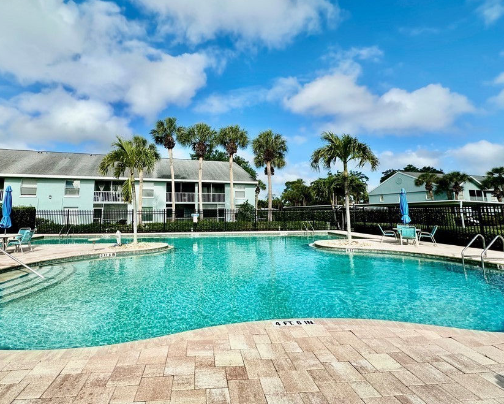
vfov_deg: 76.7
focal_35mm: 17
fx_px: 254
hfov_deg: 89.1
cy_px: 178
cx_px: 219
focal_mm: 2.22
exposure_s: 1/2747
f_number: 2.2
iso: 50
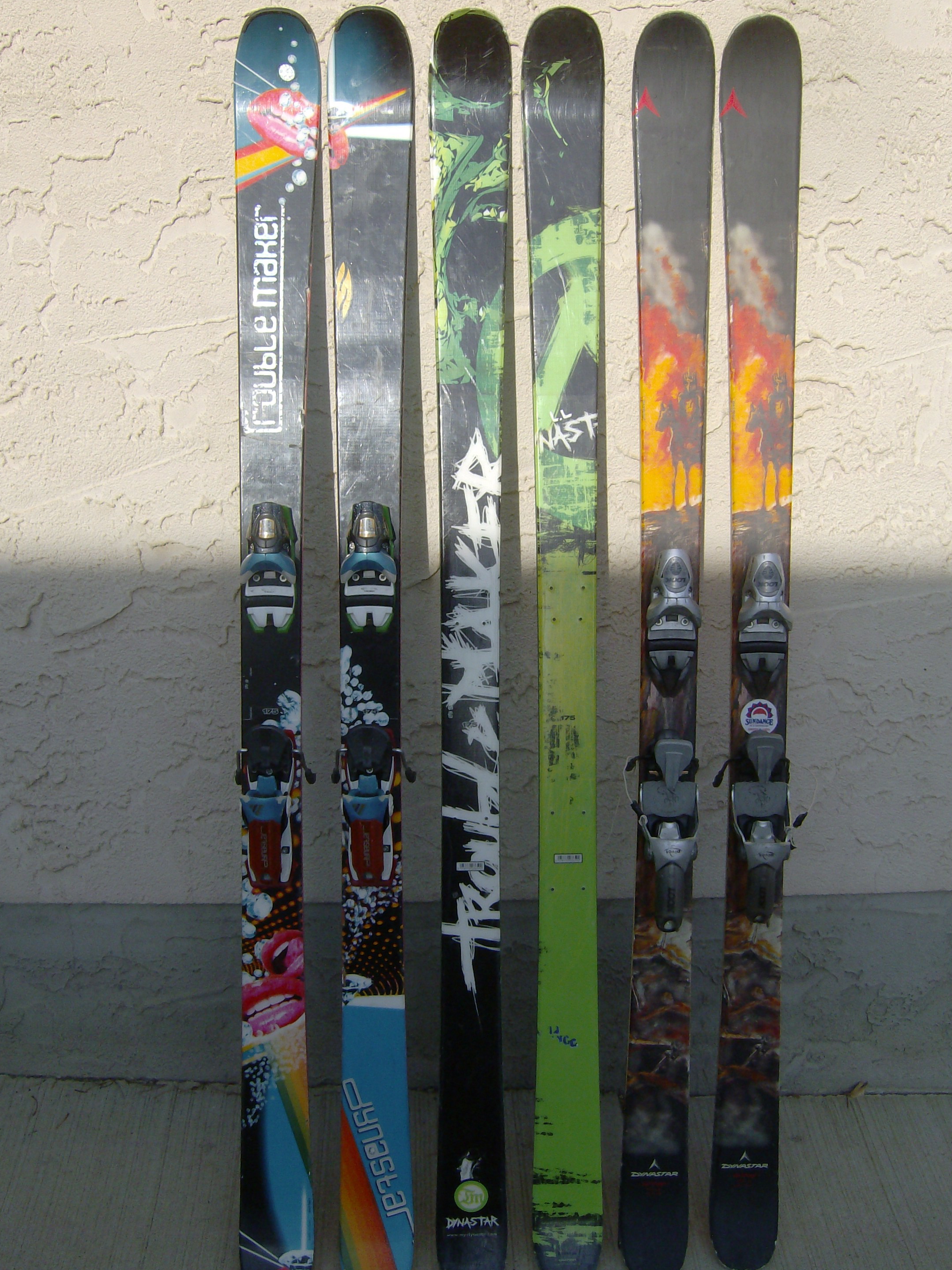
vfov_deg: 49.0
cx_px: 483
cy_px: 642
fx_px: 1393
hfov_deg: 37.7
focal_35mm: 38
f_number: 4.7
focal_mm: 6
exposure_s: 1/671
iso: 100
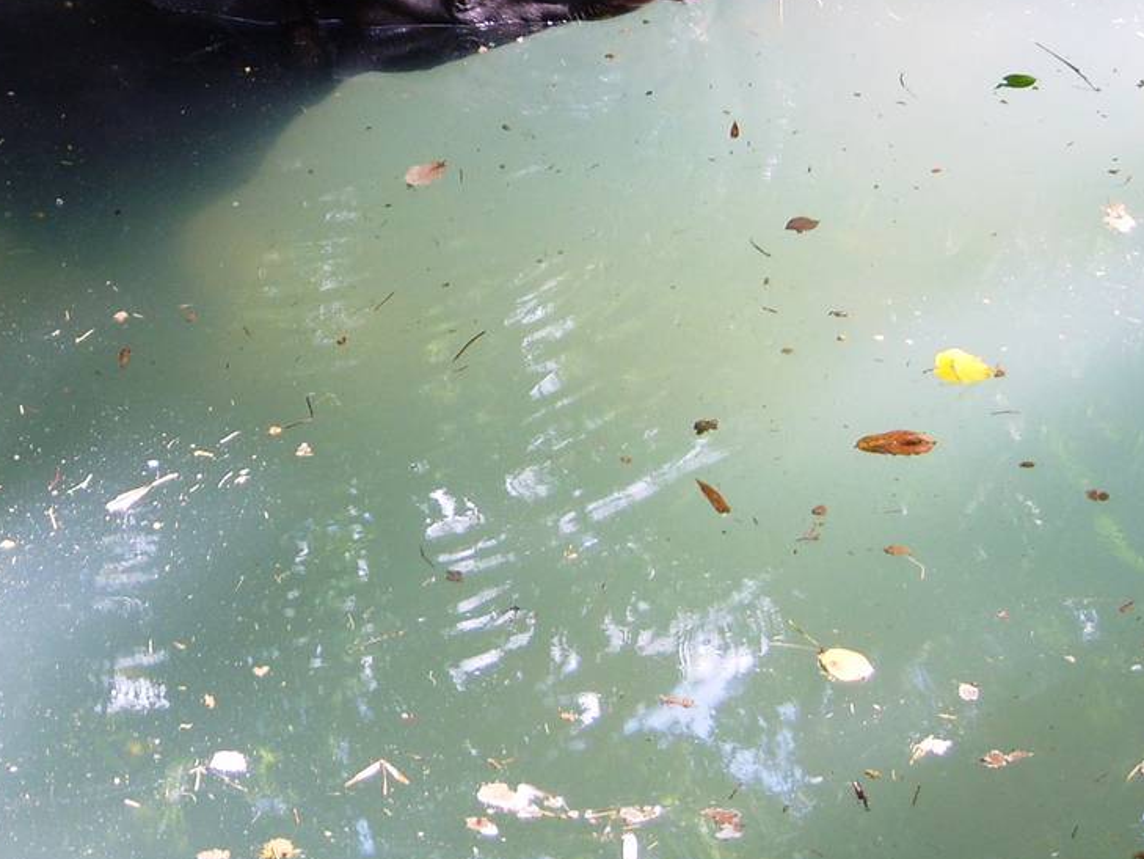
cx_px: 155
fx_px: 4495
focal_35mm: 136
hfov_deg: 14.4
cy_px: 91
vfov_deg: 10.8
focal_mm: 13
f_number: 3.8
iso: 64
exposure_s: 1/45
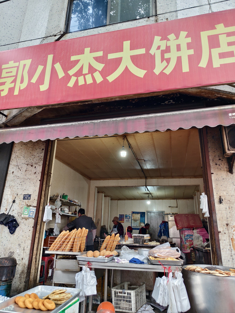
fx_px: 208
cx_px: 118
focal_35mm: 23
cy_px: 156
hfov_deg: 58.9
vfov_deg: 73.9
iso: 71
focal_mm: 5.6
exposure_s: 1/109
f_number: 1.57
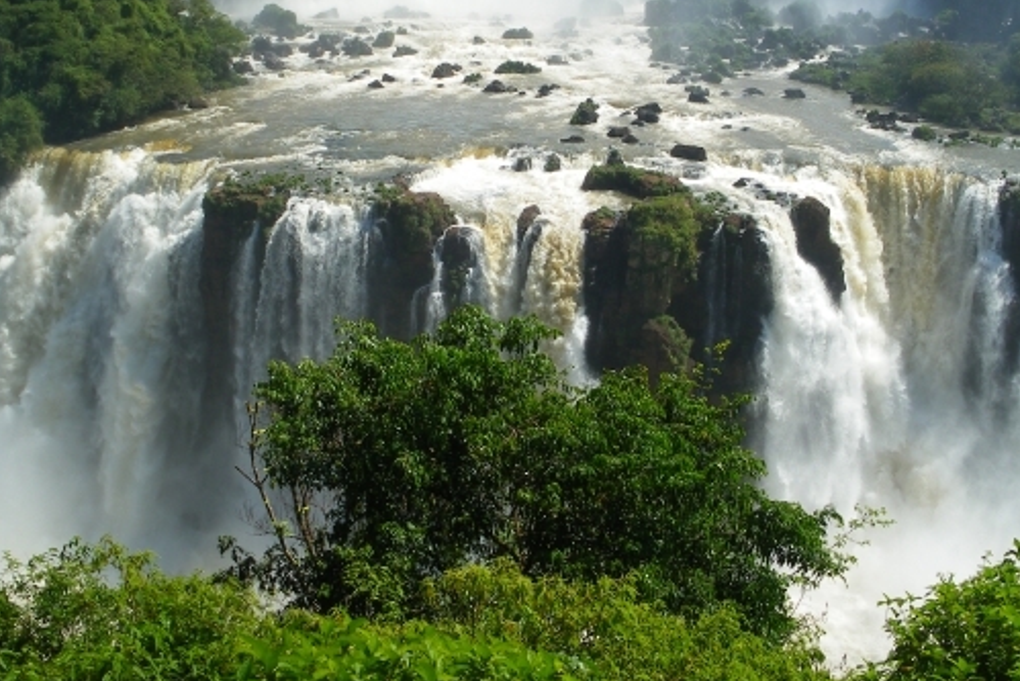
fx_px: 1275
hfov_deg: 43.6
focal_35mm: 45
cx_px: 546
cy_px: 252
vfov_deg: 29.8
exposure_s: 1/320
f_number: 5.4
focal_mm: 6.3
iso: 80
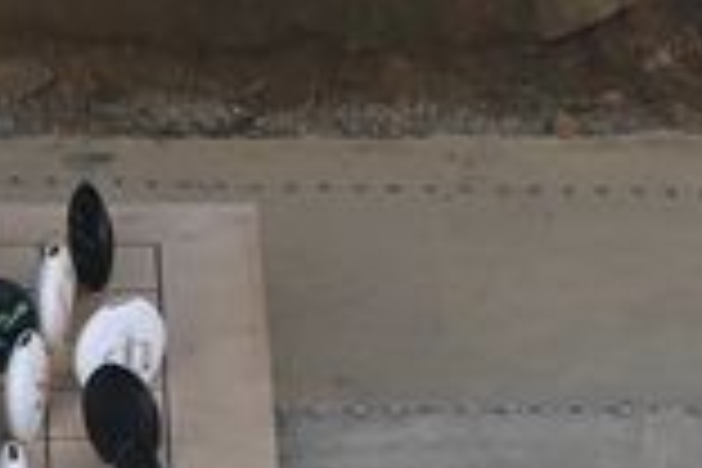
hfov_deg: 4.7
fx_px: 8365
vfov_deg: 3.2
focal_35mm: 429
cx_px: -774
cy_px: 356
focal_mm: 62
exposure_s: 1/400
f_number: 8
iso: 1250
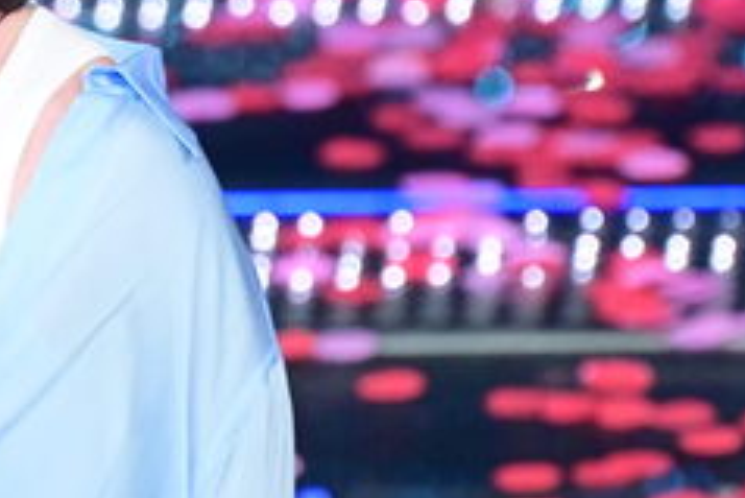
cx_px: -288
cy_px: -69
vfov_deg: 1.1
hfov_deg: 1.7
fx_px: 25531
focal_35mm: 1233
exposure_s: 1/200
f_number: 4
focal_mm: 280
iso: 5000
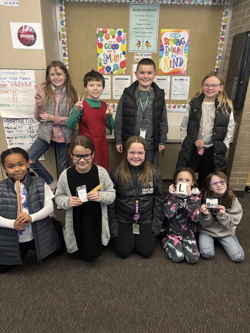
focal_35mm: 26
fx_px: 250
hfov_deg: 53.1
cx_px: 125
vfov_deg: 67.3
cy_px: 166
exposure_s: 1/60
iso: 200
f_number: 1.6
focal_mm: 5.96
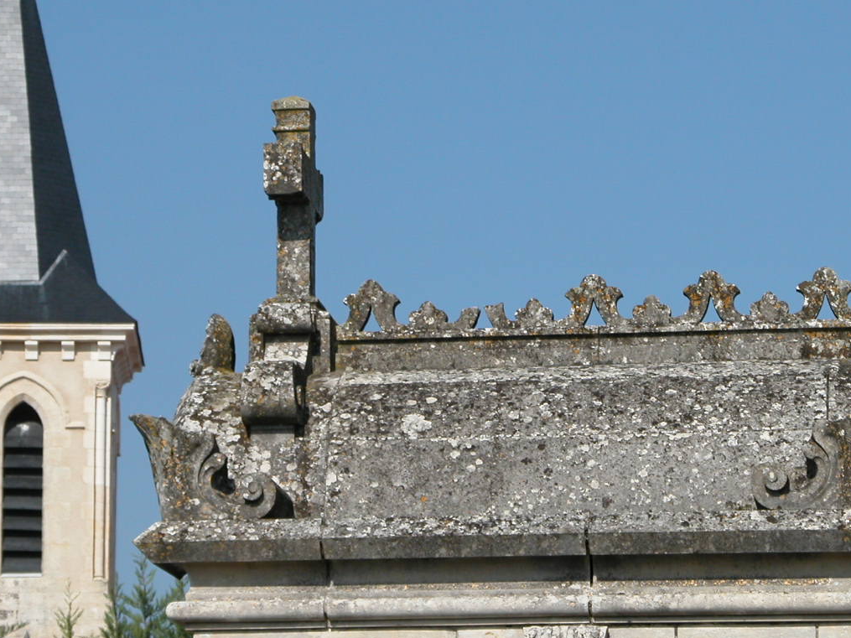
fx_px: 4842
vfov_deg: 7.5
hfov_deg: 10.0
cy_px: 220
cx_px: 365
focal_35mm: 197
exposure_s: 1/661
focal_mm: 31.9
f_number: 6
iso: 100
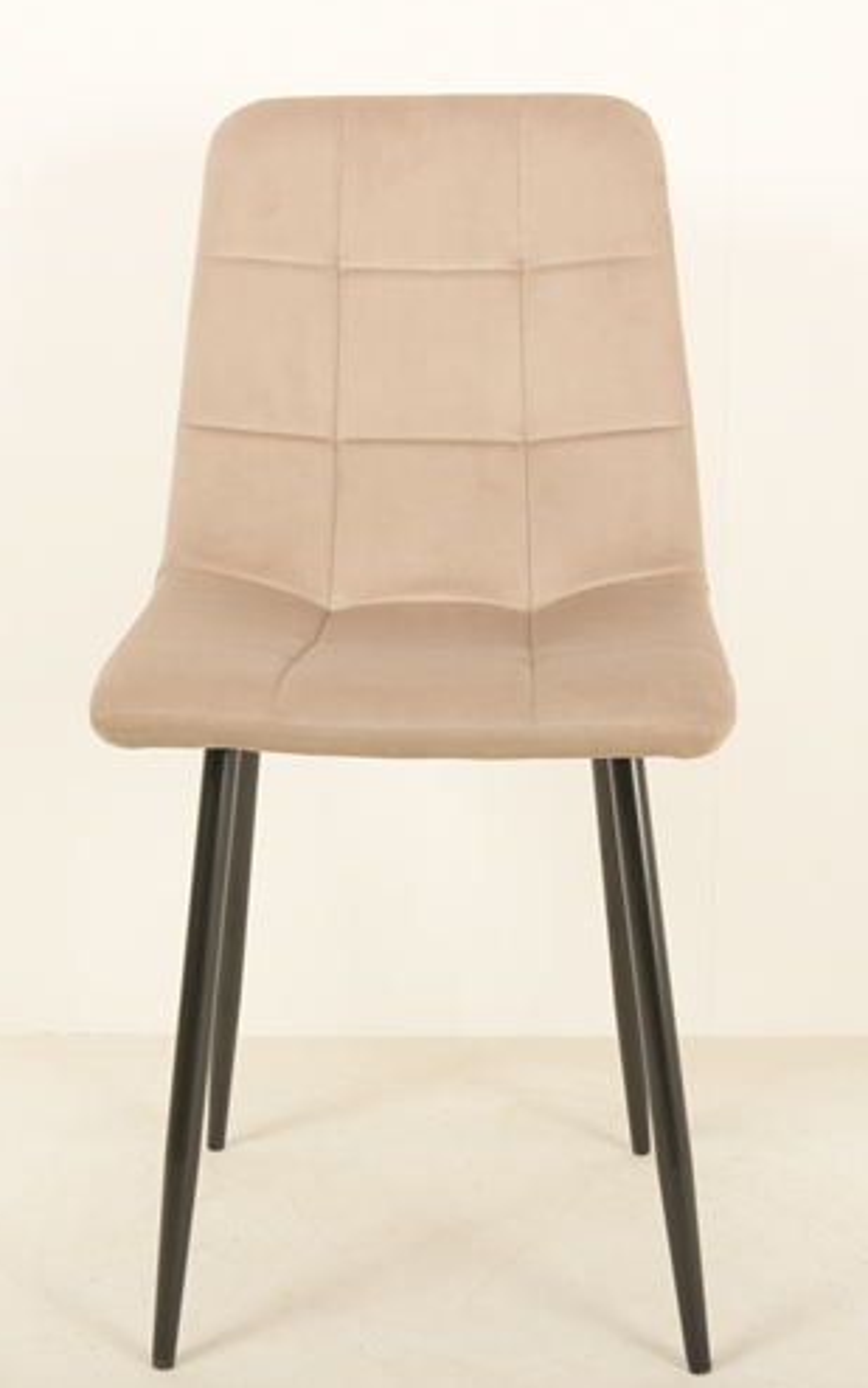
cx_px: 312
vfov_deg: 31.5
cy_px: 687
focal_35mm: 65
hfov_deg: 20.0
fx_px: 2459
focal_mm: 42
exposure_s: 1/160
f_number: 10
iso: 100
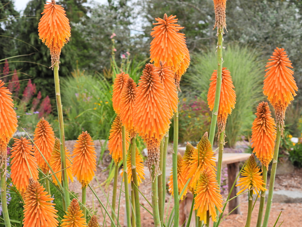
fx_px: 698
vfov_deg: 18.4
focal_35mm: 80
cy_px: 114
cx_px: 151
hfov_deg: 24.4
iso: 100
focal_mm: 14.3
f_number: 3.5
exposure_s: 1/640
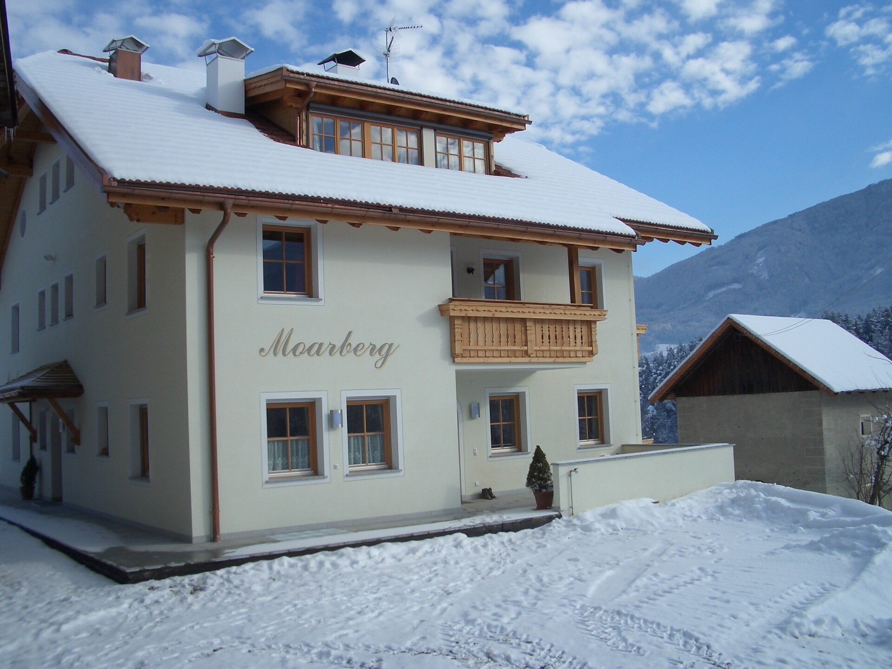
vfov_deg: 40.7
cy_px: 334
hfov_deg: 52.6
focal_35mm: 35
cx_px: 446
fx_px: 902
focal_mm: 5.8
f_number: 4.3
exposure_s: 1/640
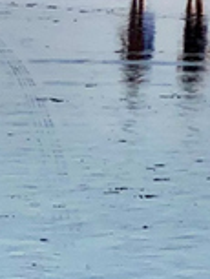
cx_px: 665
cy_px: -300
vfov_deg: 4.9
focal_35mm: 397
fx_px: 3207
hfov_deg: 3.6
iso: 20
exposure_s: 1/1143
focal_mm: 6.6
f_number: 2.8
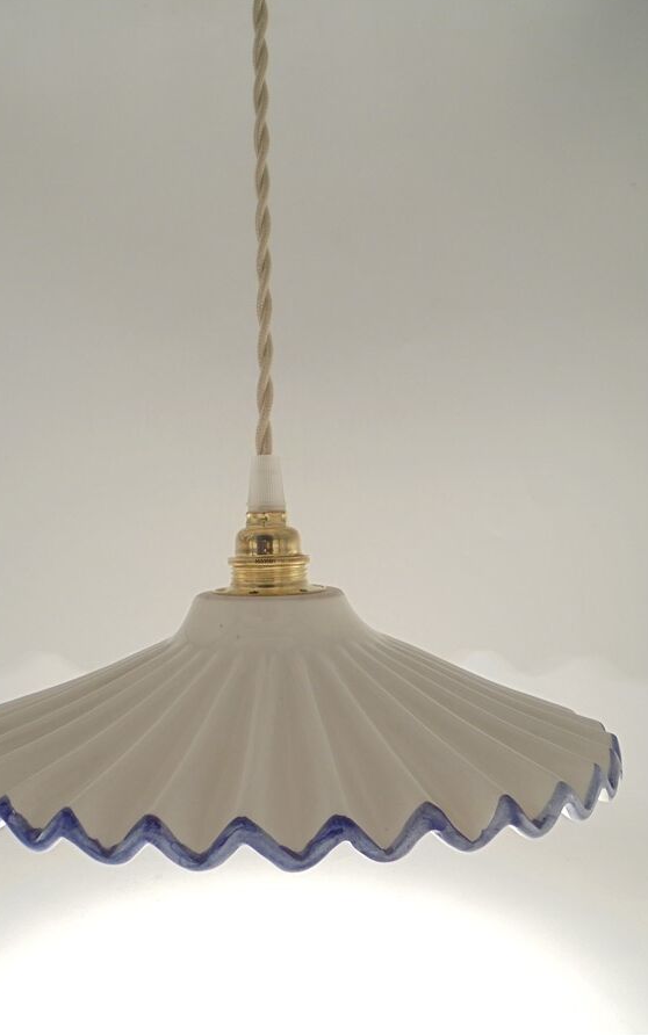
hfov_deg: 40.5
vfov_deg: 61.2
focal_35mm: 31
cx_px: 267
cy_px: 514
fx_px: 875
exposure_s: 1/30
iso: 100
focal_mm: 5.3
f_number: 3.7
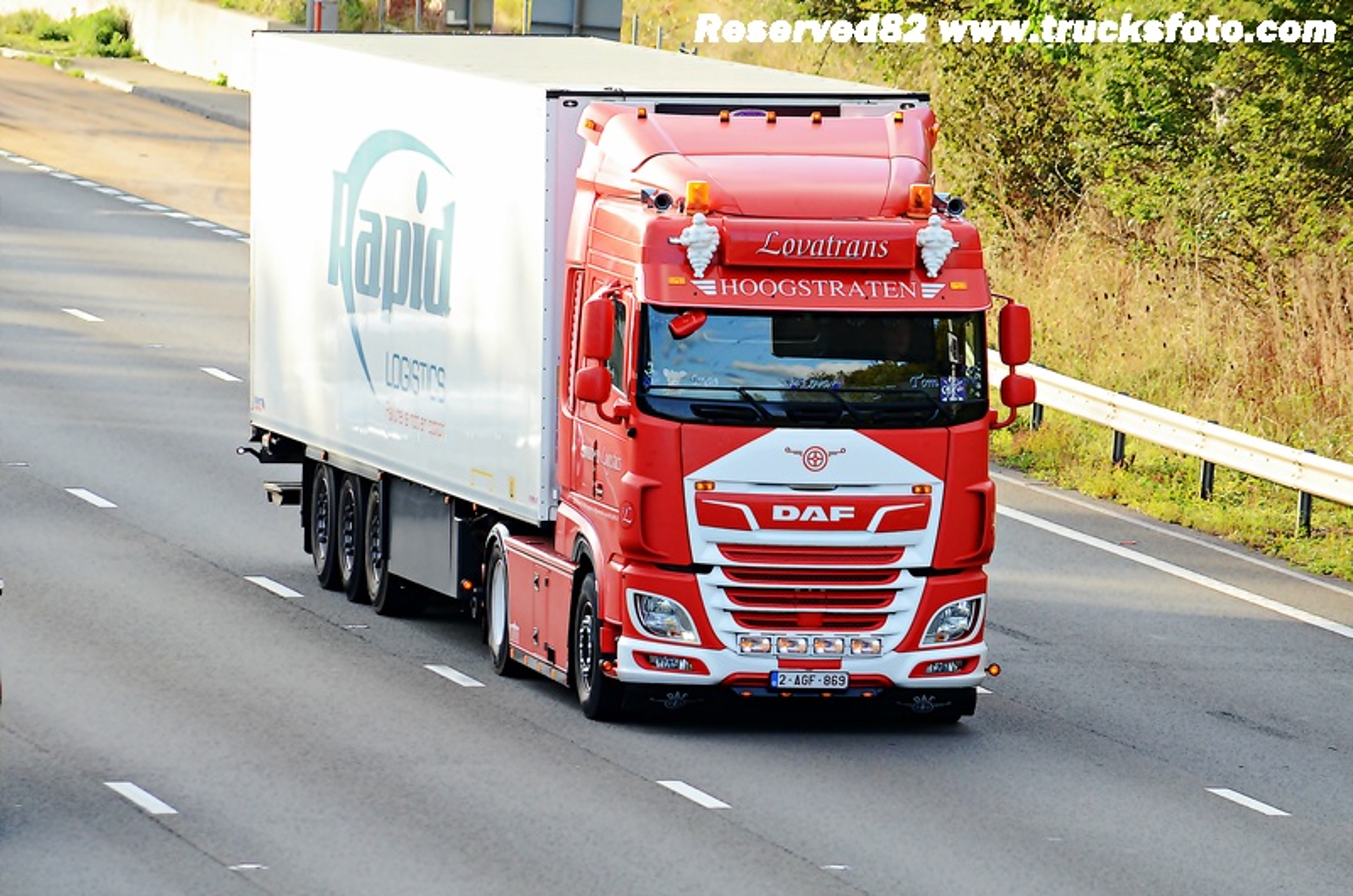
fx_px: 15753
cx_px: 676
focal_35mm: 420
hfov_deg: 4.9
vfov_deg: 3.3
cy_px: 448
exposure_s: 1/400
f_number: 8
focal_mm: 280
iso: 1000
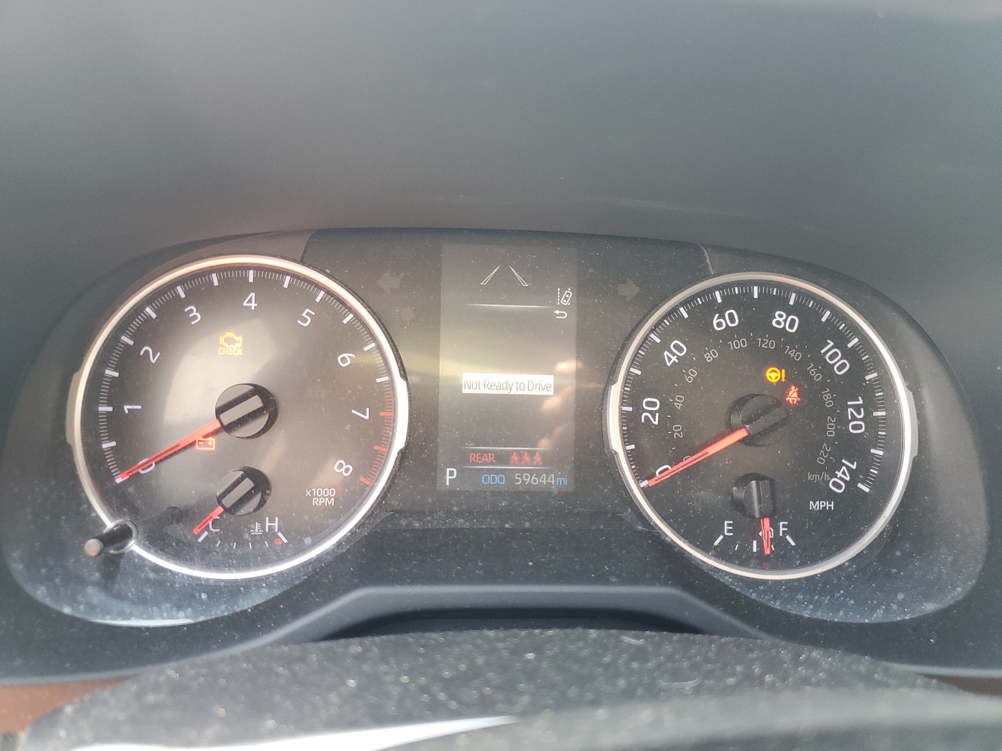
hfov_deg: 67.3
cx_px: 501
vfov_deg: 53.1
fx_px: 753
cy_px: 376
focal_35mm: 26
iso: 85
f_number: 1.5
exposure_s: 1/60.2
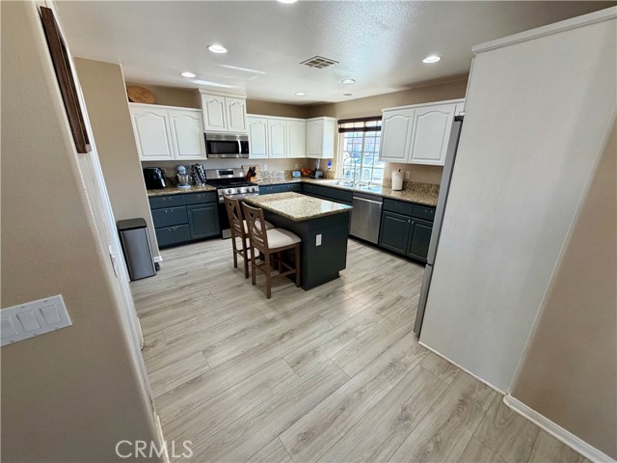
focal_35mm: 14
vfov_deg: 85.7
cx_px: 308
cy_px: 232
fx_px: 250
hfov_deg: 102.1
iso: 160
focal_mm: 2.22
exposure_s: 1/120
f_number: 2.2
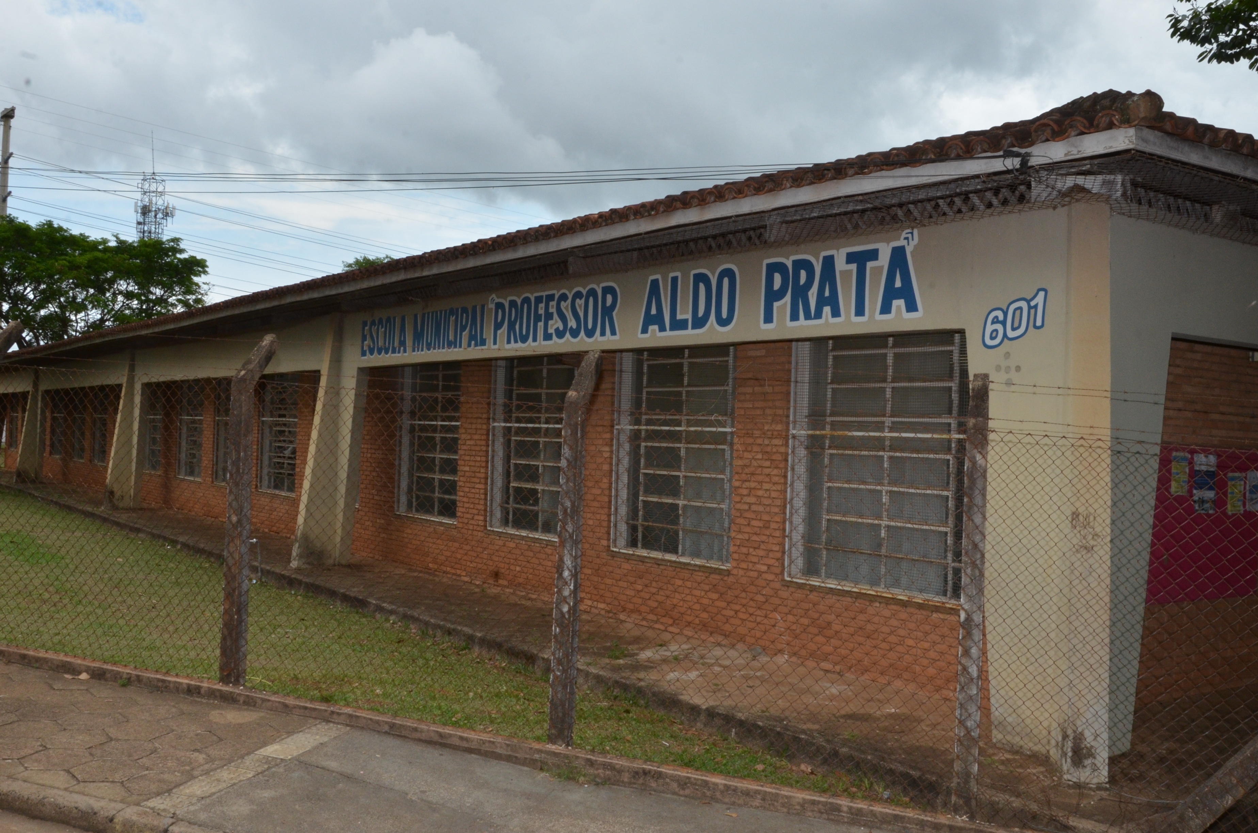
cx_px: 629
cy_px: 416
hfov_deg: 53.2
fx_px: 1255
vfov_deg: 36.7
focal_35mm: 36
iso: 800
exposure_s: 1/250
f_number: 16
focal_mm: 24
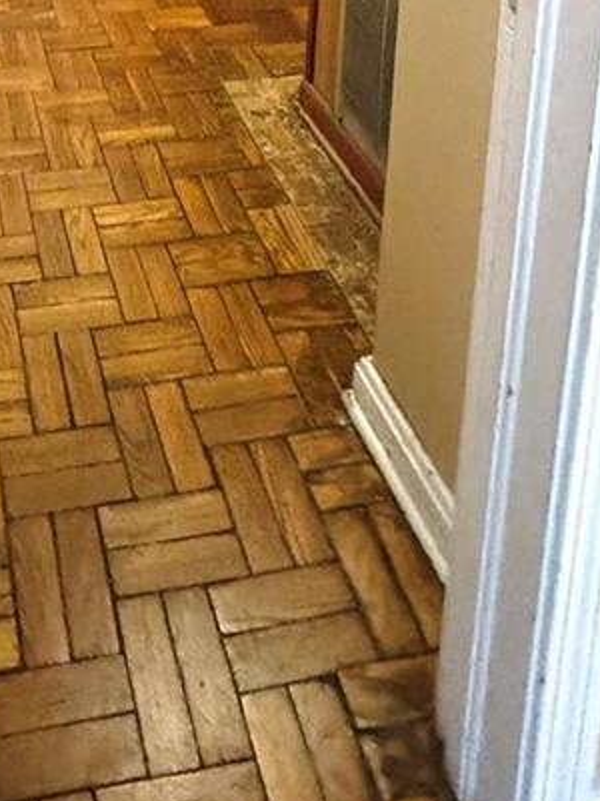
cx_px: 46
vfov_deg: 32.1
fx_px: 971
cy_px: -276
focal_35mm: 42
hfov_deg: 32.4
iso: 640
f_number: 2.2
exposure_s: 1/60
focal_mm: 2.22
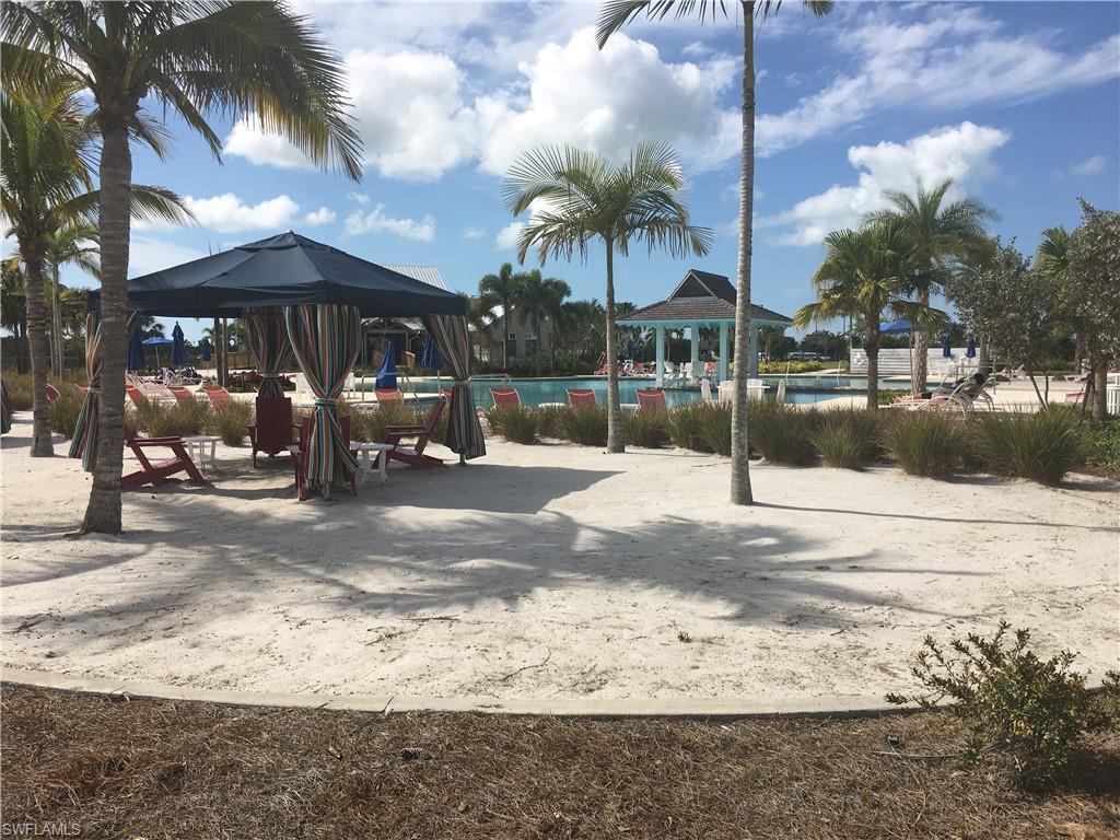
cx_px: 560
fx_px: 938
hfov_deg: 61.7
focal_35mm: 29
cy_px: 420
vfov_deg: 48.2
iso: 25
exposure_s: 1/2564
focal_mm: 4.15
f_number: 2.2
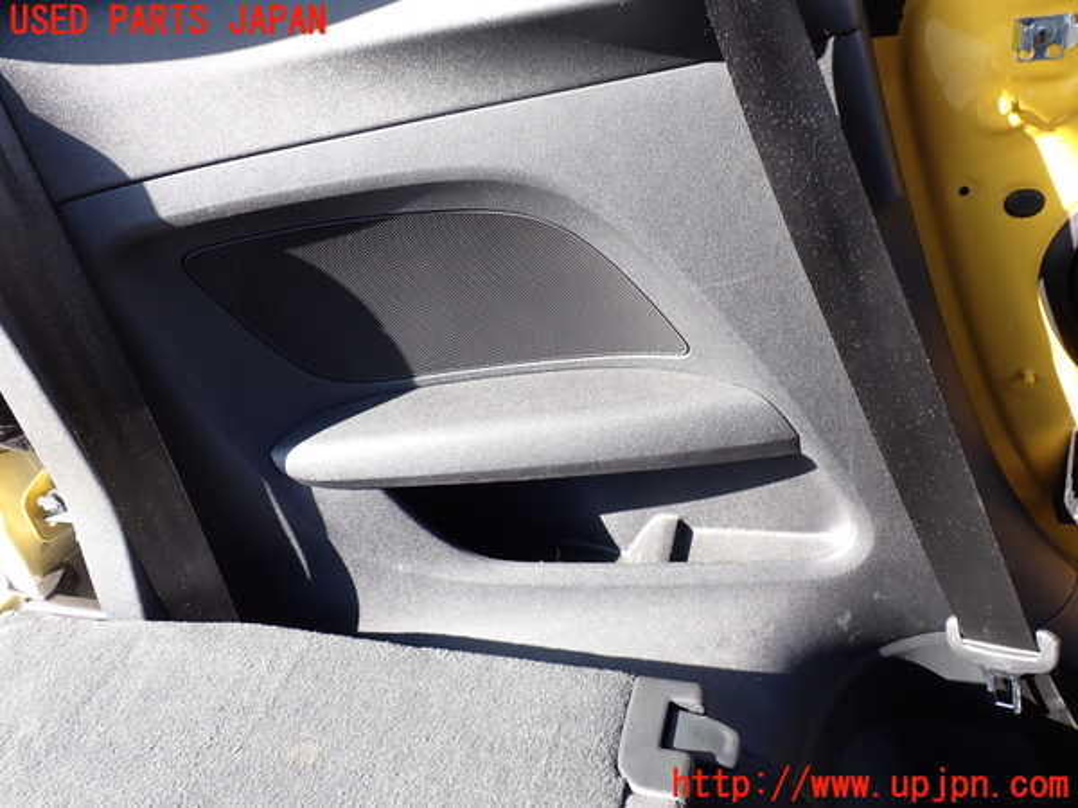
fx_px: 934
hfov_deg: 60.0
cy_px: 404
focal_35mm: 30
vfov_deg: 46.8
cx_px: 539
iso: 100
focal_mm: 5.4
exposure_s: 1/100
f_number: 3.2
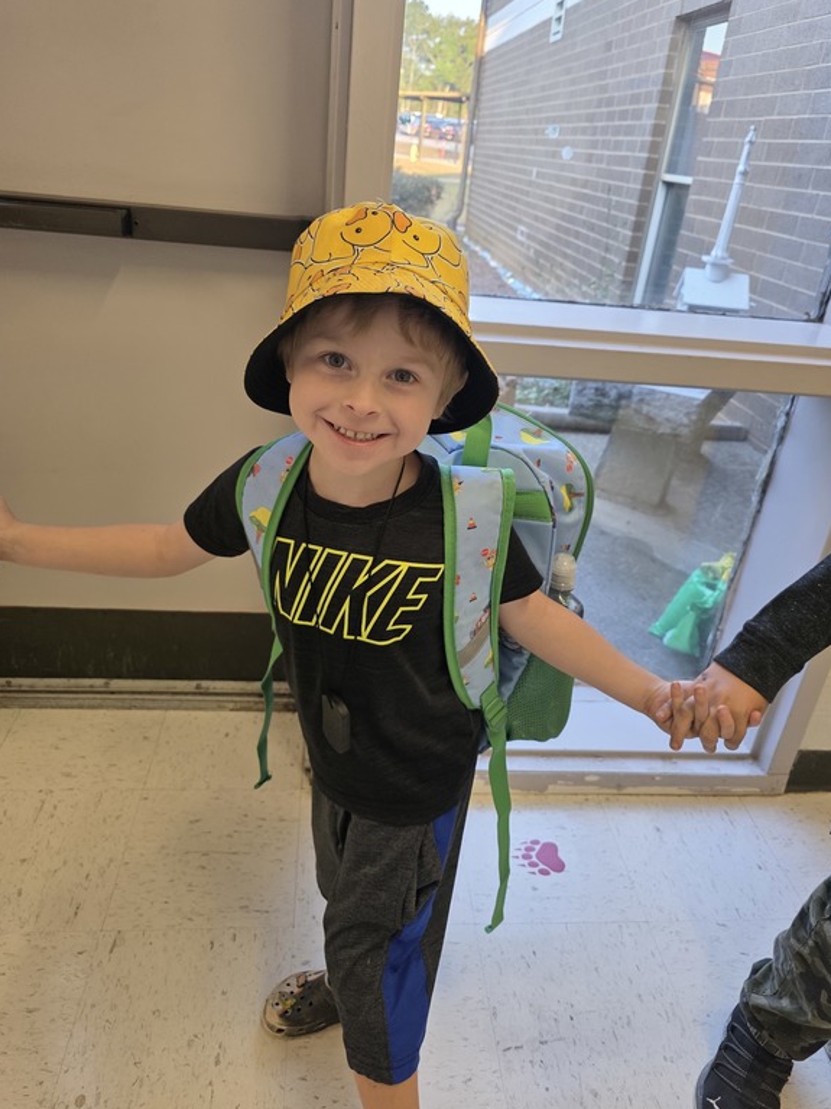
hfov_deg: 56.8
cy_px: 535
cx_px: 402
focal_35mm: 24
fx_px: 768
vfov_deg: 71.6
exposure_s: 1/180
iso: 125
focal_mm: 6.3
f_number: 1.7
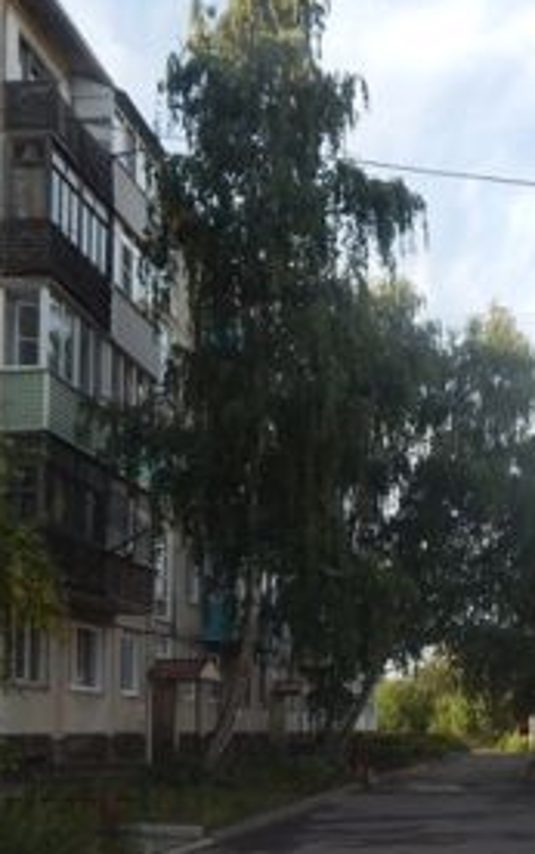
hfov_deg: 23.5
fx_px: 1257
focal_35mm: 54
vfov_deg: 36.7
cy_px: 628
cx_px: 467
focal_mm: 4
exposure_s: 1/800
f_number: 3
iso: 125
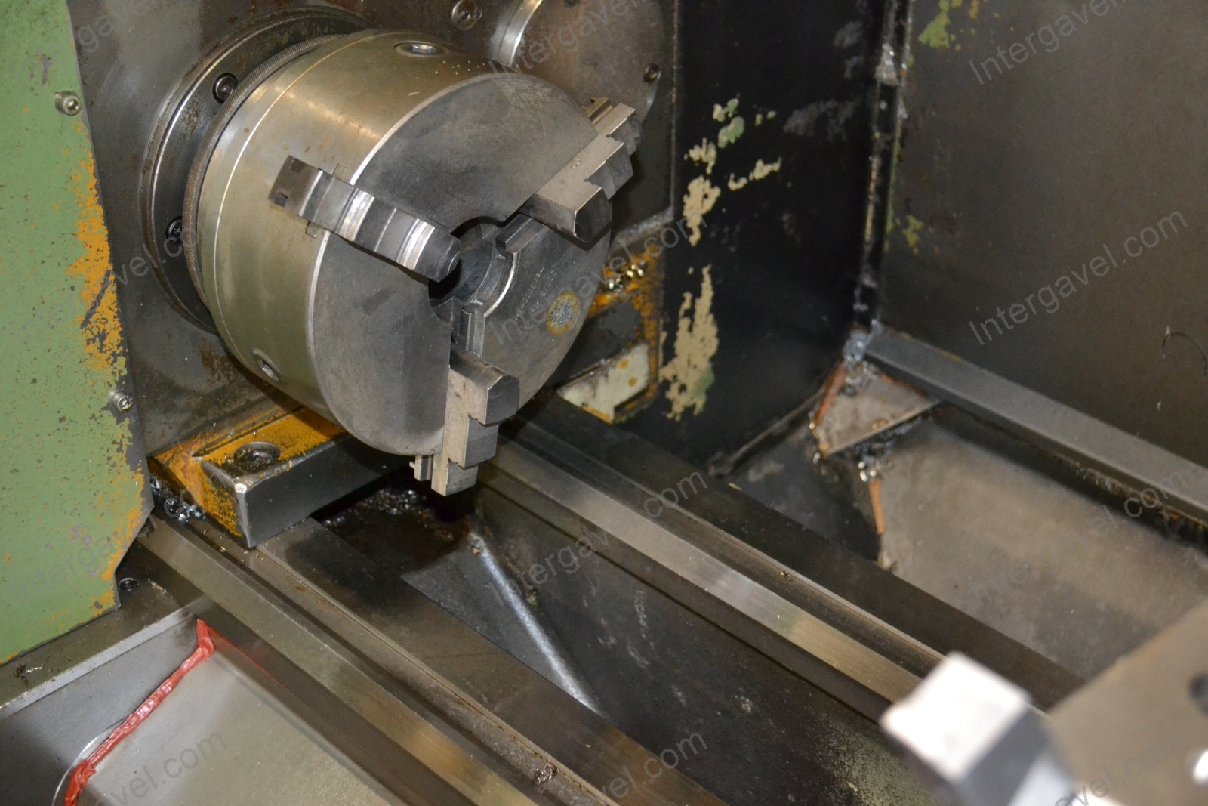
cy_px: 403
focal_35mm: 51
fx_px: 1711
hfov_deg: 38.9
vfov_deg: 26.5
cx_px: 604
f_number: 5
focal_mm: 34
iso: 3200
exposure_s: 1/60
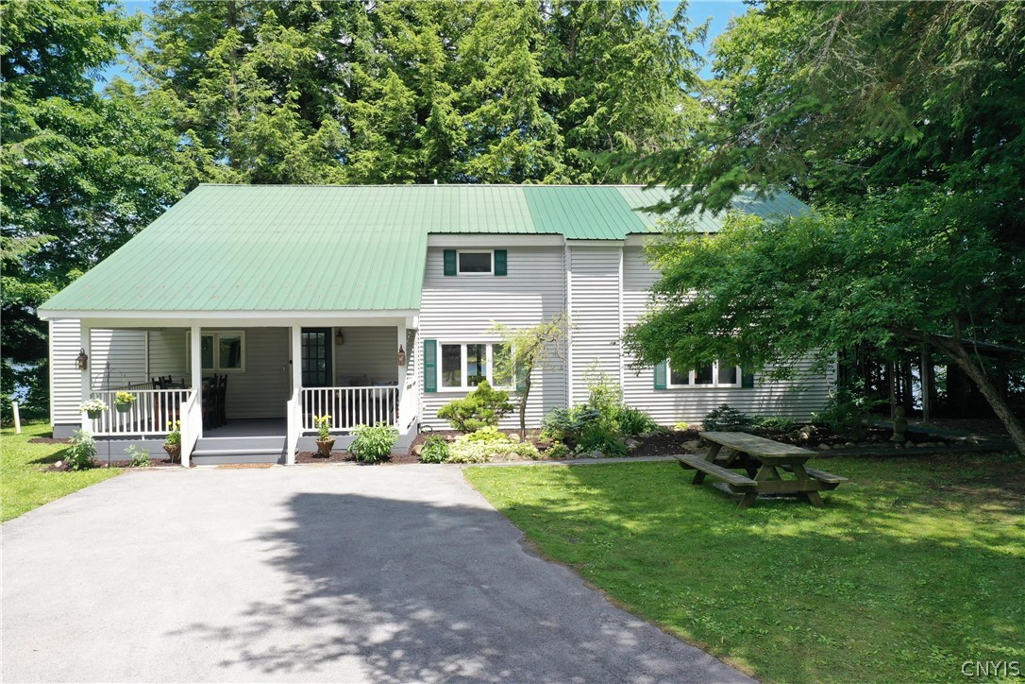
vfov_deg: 46.4
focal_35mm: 28
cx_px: 512
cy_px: 342
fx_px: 797
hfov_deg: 65.5
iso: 100
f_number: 5
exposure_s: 1/240
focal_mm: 10.26
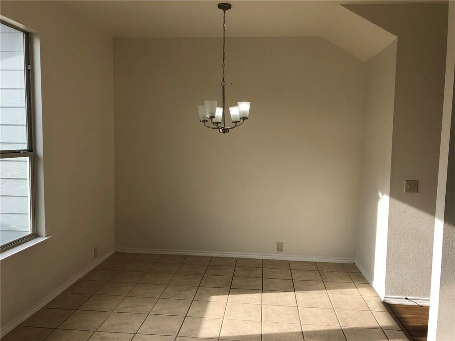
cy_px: 170
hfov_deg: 63.4
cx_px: 228
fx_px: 368
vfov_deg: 49.7
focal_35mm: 28
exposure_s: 1/466
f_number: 1.8
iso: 20
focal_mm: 4
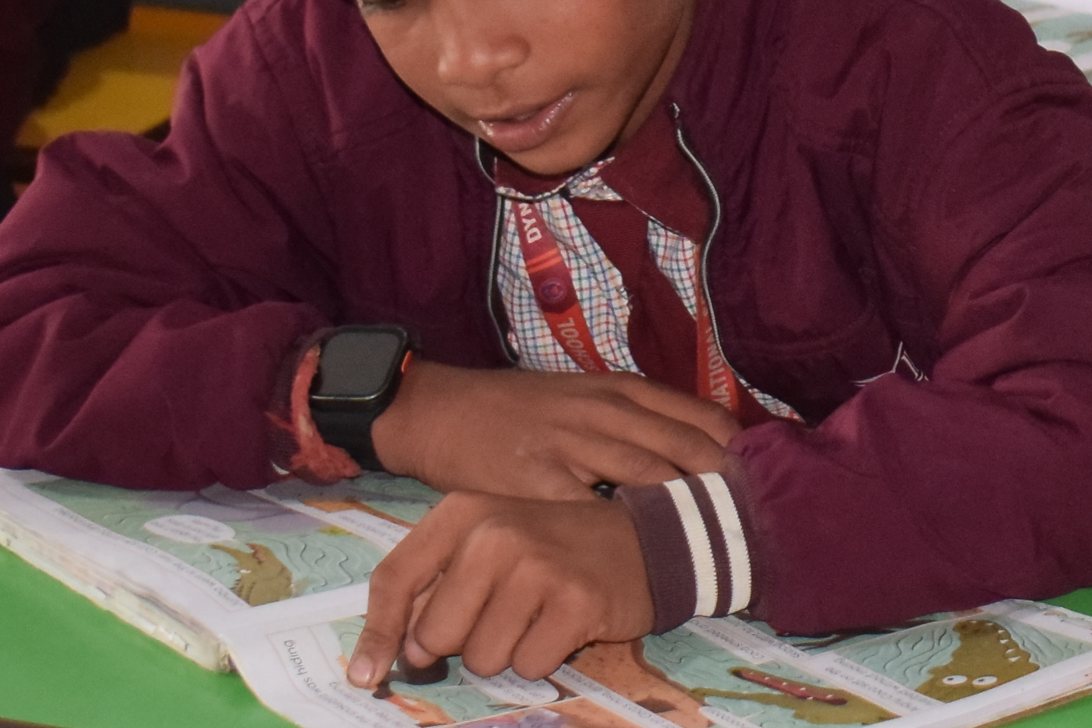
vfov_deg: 8.9
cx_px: 1133
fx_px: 4695
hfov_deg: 13.1
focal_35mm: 155
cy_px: 264
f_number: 4.2
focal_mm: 29
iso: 1250
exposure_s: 1/100
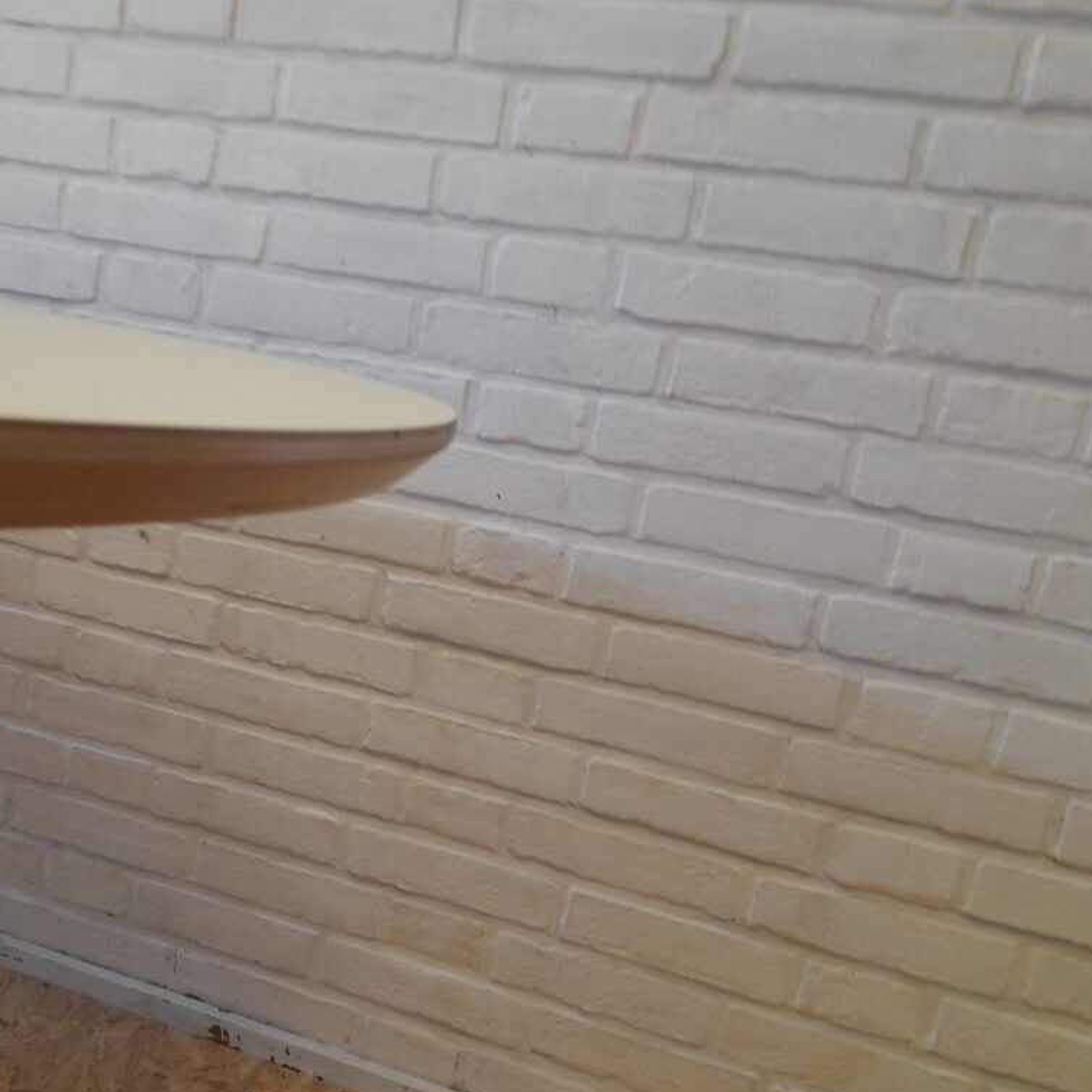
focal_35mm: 30
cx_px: 359
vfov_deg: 54.0
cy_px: 543
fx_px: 1071
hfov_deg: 52.9
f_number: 2
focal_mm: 4.6
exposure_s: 1/50
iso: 250
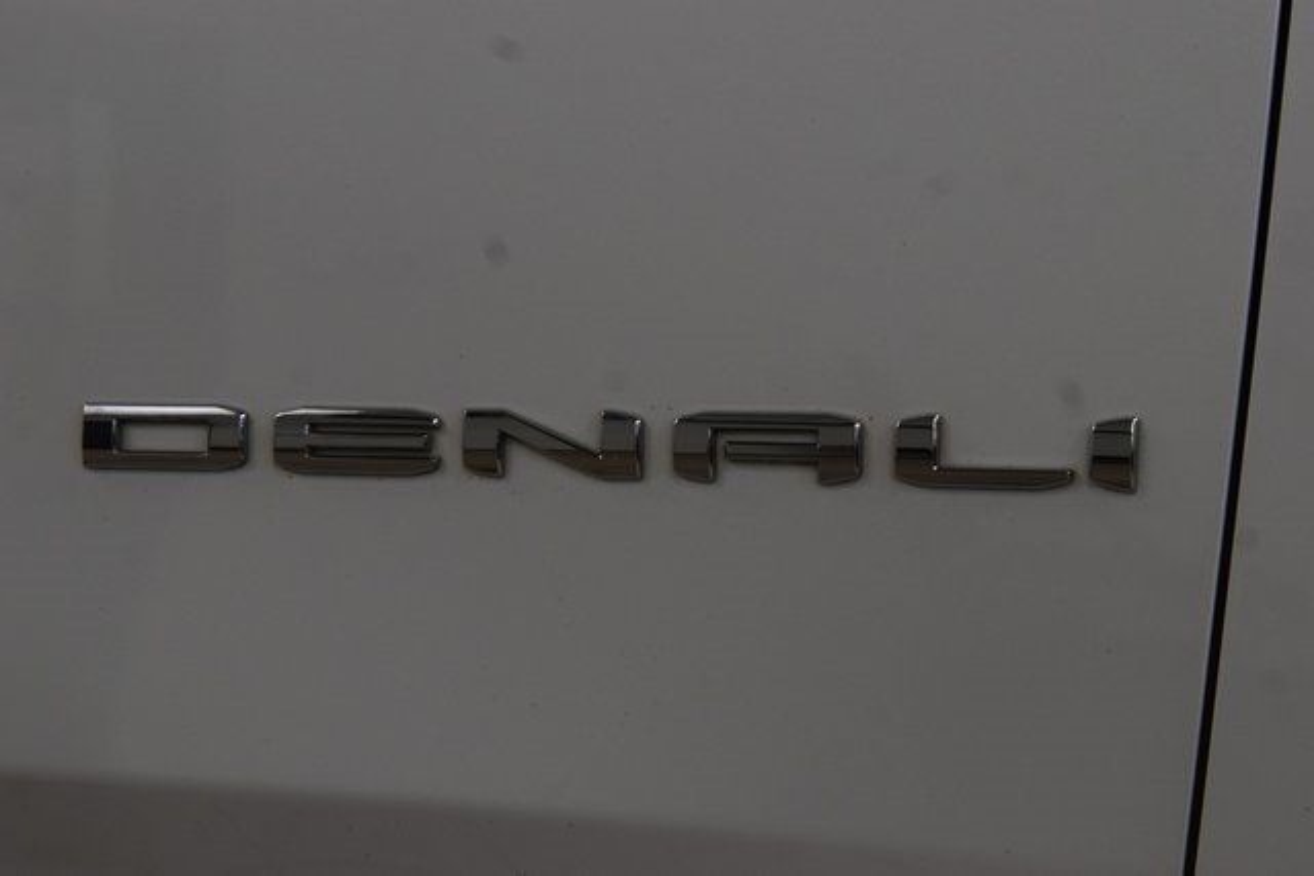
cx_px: 657
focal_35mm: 78
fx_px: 2847
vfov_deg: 17.5
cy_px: 438
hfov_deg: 26.0
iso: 900
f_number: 8
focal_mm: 52
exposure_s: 1/60
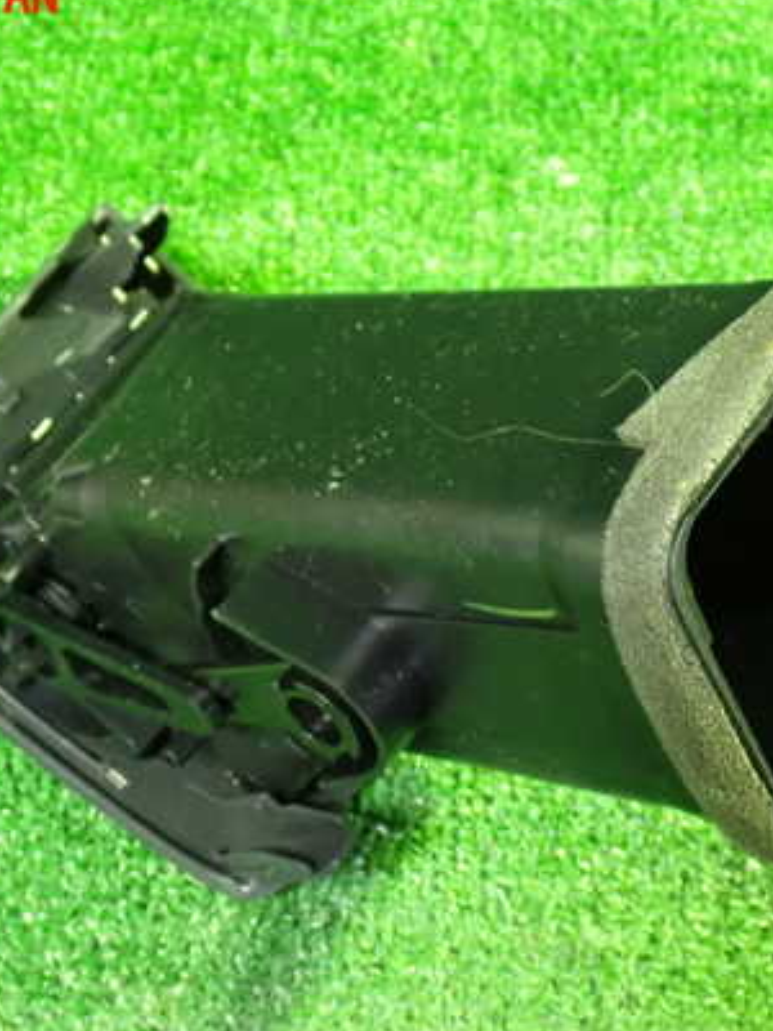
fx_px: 1965
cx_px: 363
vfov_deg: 29.4
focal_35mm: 66
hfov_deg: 22.3
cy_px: 544
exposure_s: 1/10
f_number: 2.9
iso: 800
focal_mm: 7.84
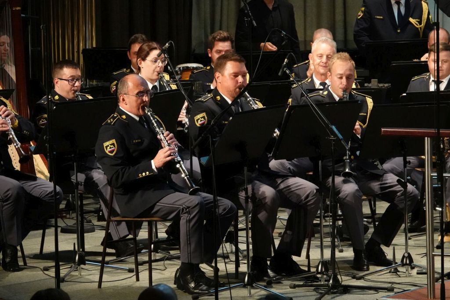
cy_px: 150
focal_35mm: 221
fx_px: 2761
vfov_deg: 6.2
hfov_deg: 9.3
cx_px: 225
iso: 4000
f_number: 4
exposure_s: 1/250
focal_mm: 81.1
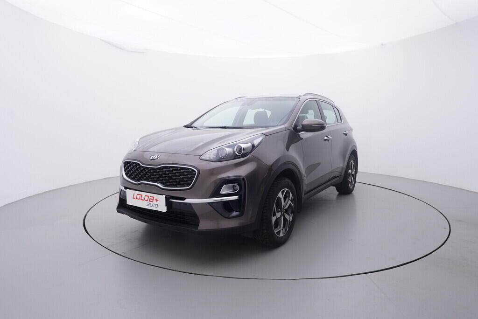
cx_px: 239
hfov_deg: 77.3
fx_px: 299
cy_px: 160
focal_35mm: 22
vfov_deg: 56.2
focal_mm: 15
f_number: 5
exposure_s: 1/80
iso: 200
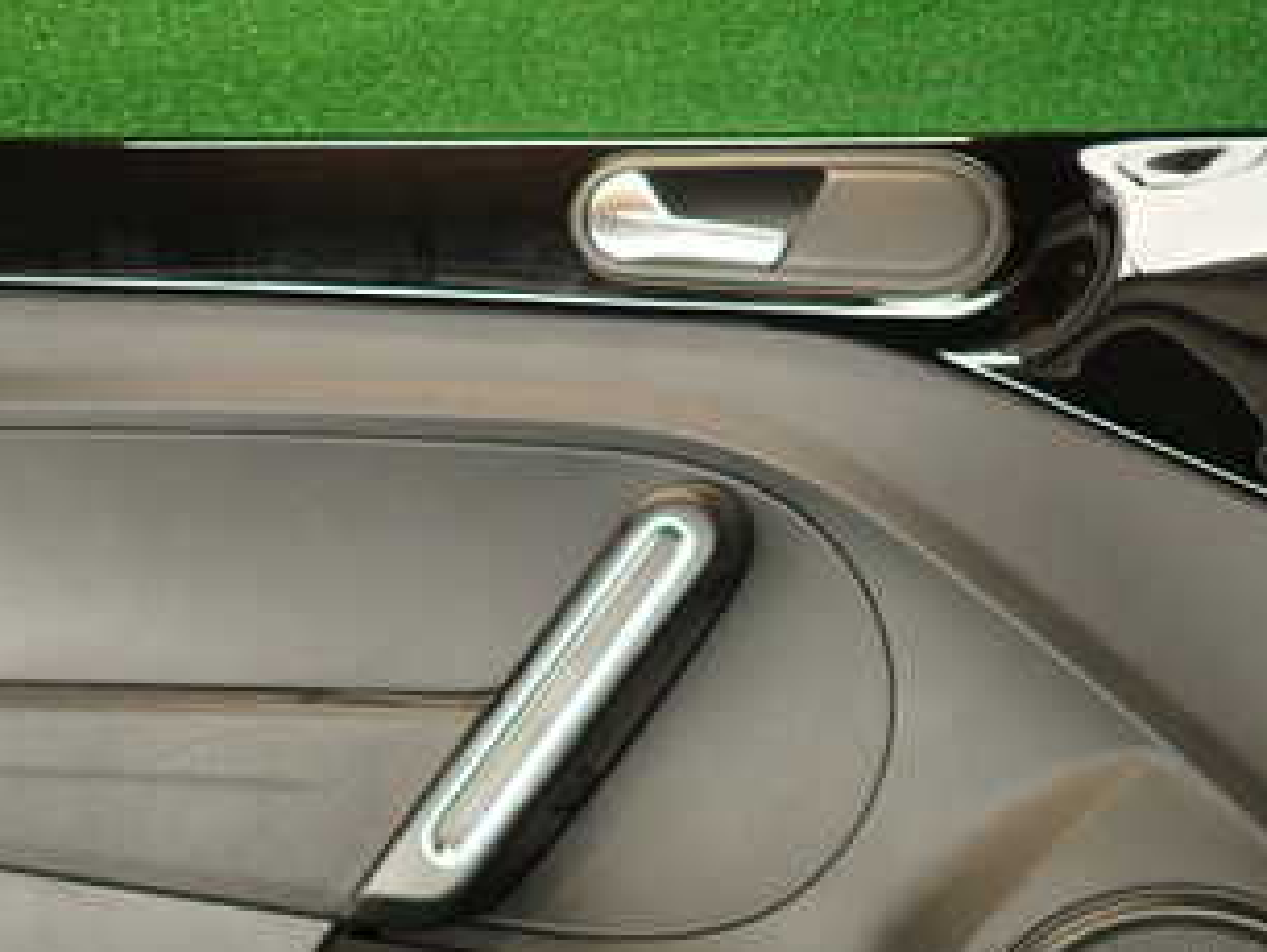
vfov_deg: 29.2
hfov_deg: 38.2
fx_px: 1795
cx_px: 373
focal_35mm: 49
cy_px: 716
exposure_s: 1/60
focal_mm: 4.5
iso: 200
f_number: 2
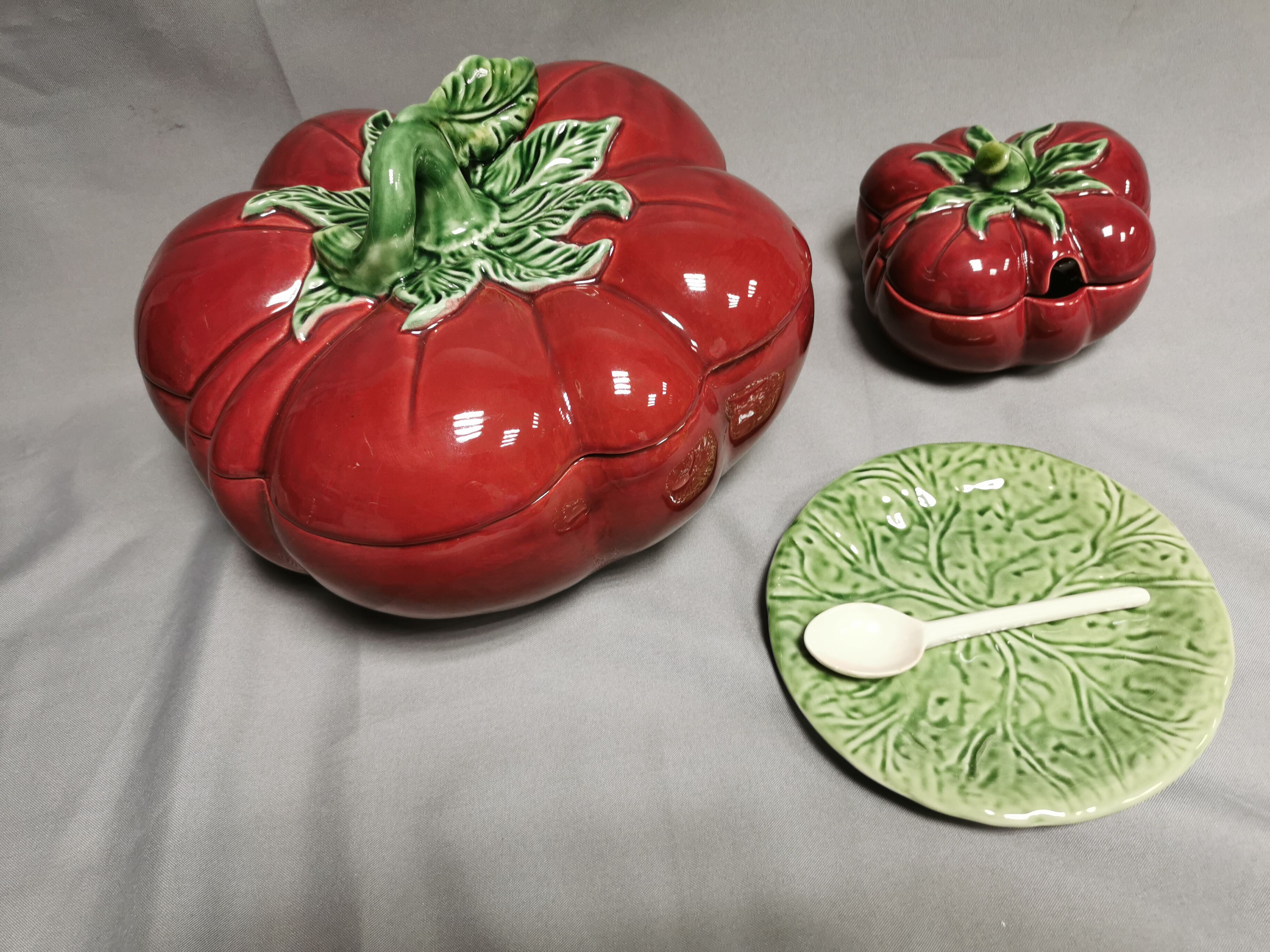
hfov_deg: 65.3
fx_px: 991
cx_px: 635
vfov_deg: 51.4
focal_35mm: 27
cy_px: 476
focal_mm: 5.58
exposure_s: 1/50
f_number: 1.8
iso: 160
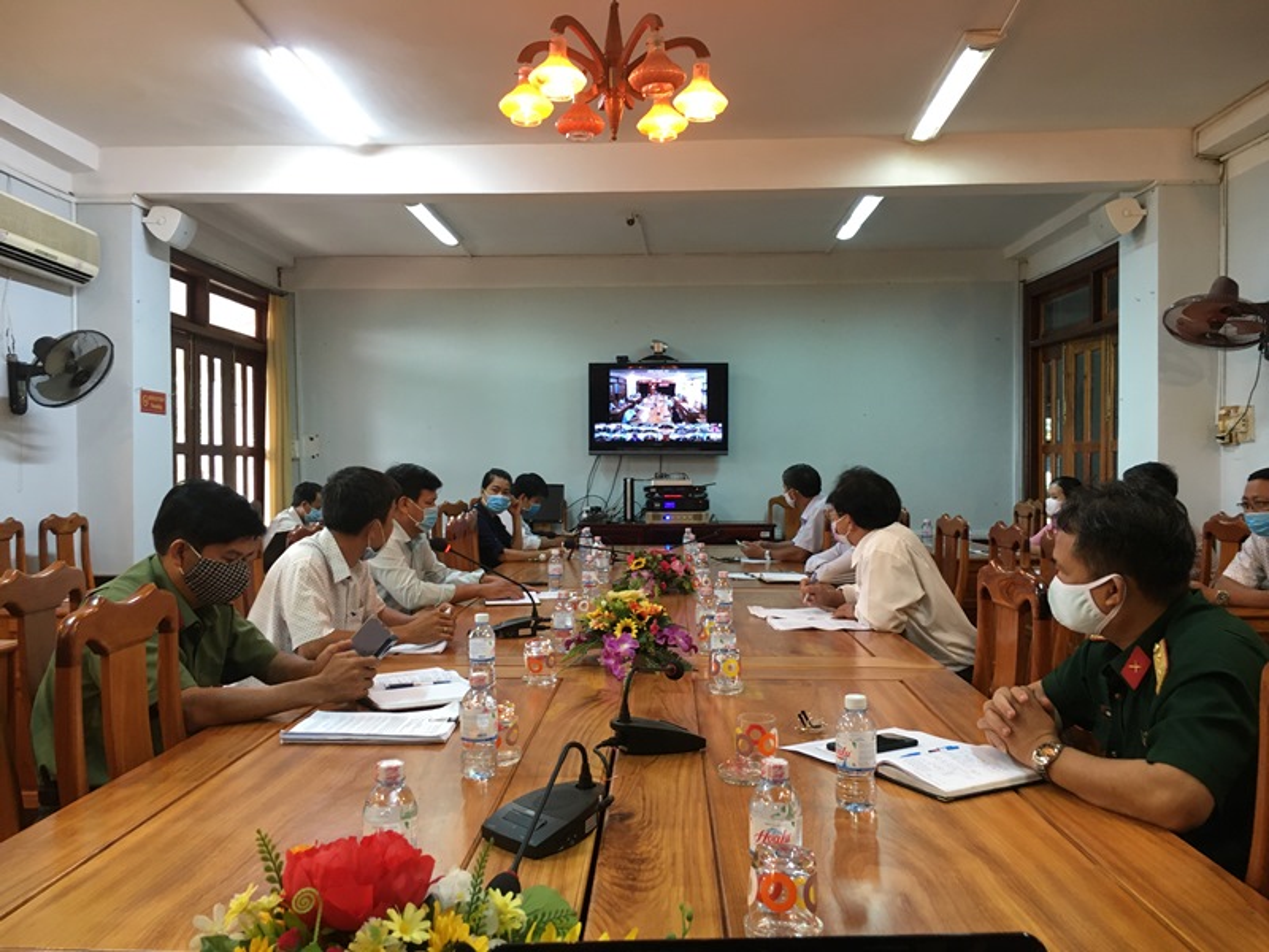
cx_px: 634
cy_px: 476
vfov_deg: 48.2
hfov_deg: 61.7
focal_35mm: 29
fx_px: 1063
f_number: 2.2
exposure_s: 1/33
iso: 125
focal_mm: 4.15
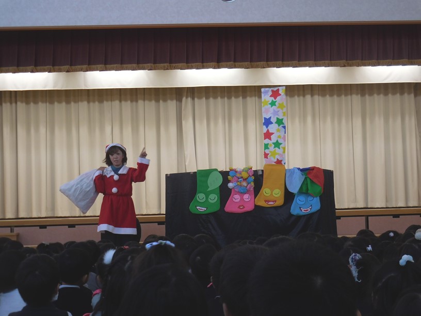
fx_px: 851
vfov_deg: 21.0
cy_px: 158
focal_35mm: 70
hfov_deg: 27.8
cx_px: 210
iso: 125
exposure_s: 1/40
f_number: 4.7
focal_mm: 12.6
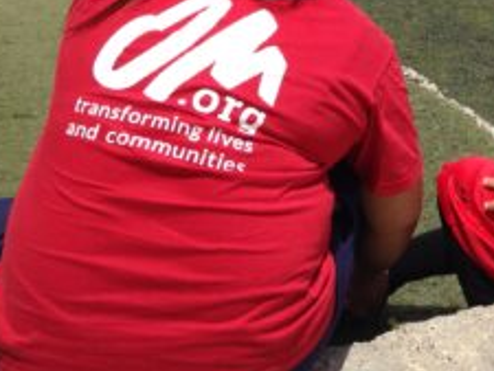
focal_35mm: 88
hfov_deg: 21.3
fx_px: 1257
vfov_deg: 16.4
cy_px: -11
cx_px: 520
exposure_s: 1/1748
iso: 50
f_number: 2.4
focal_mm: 4.12
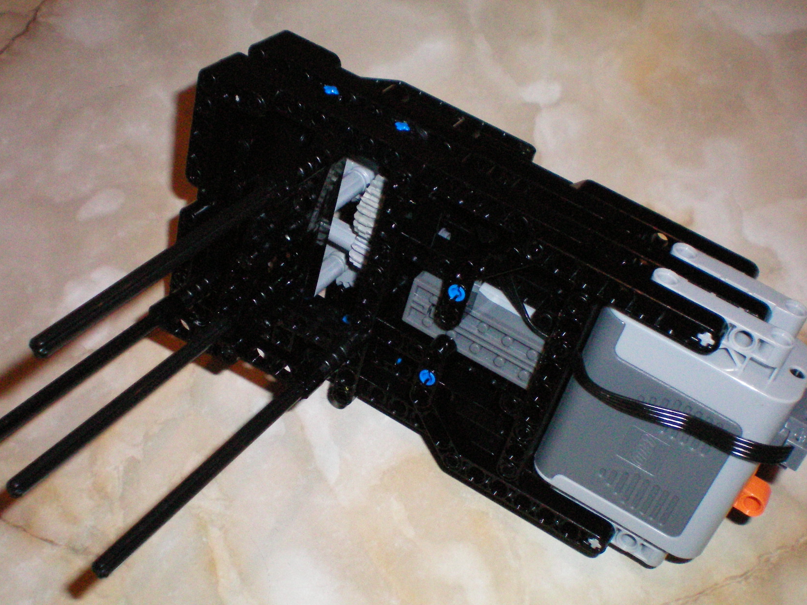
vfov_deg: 30.9
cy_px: 328
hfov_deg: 40.4
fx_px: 1096
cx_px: 418
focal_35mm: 47
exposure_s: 1/60
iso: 400
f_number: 4.6
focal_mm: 6.3
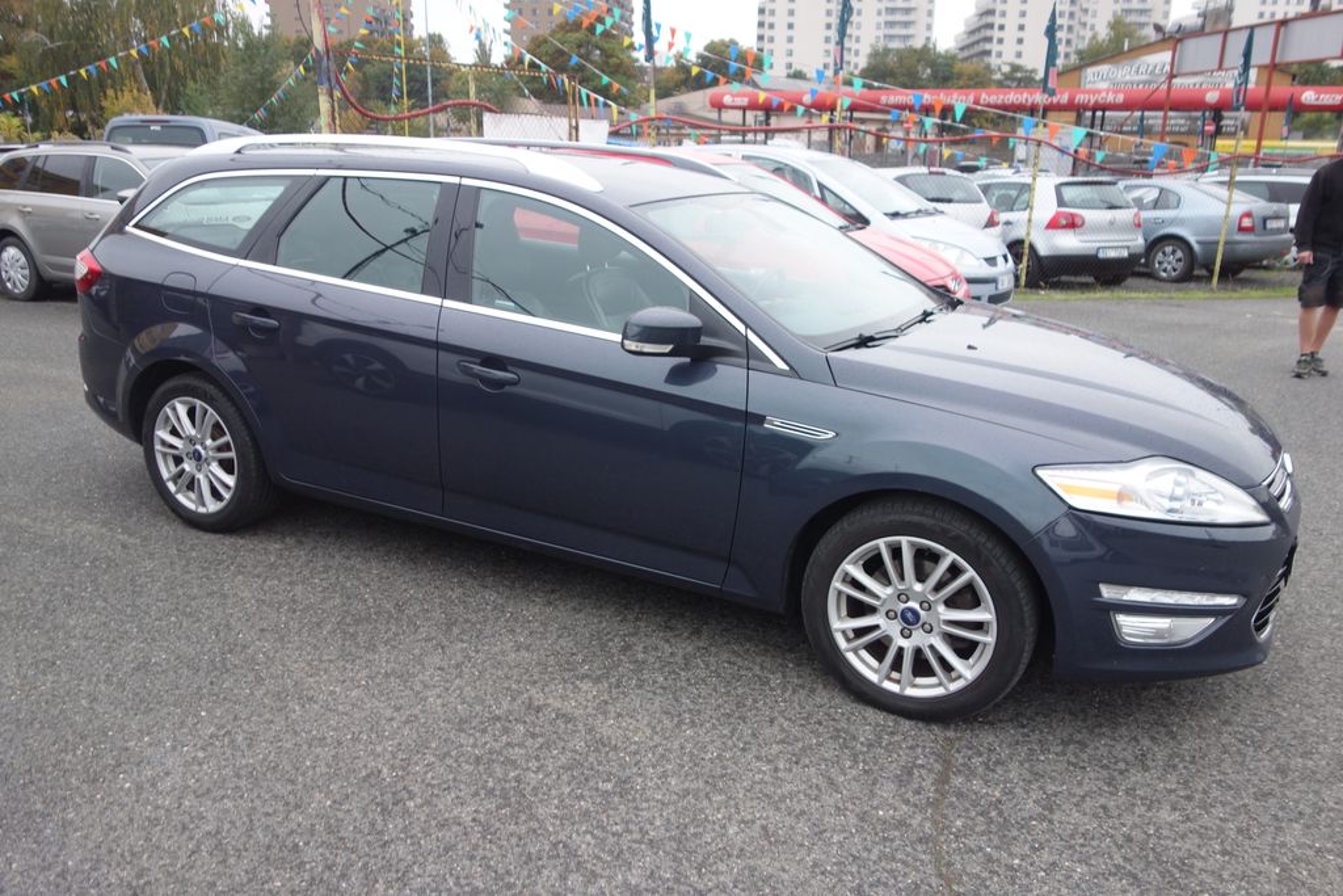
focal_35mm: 28
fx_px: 1045
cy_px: 448
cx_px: 672
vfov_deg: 46.4
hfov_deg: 65.5
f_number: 2
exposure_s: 1/100
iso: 125
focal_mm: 10.4
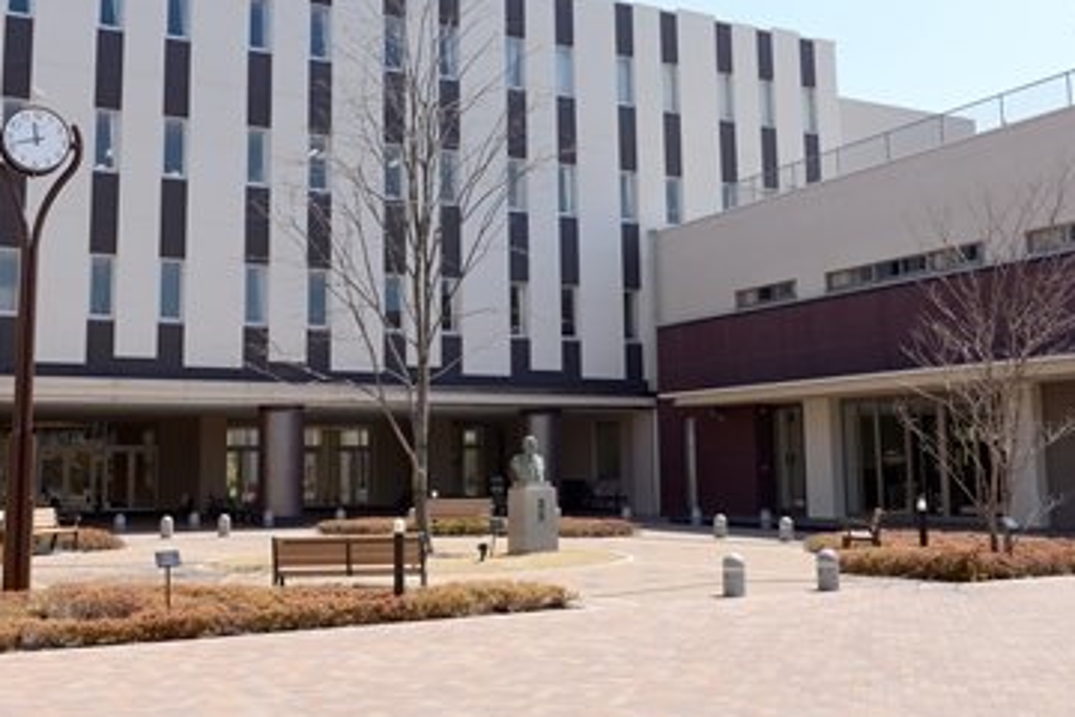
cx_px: 469
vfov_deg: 33.3
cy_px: 296
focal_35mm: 40
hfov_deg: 48.3
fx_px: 1194
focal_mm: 32
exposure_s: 1/640
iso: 250
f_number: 8
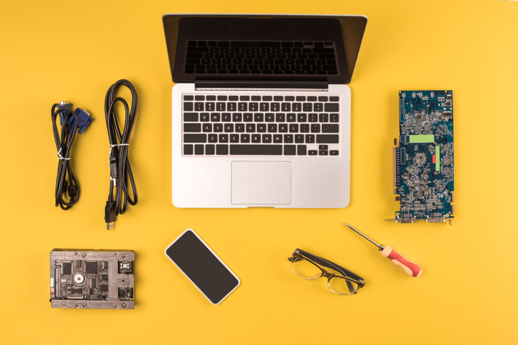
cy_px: 172
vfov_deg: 27.0
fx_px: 719
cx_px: 259
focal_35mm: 50
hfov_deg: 39.6
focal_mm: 50
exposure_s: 1/160
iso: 100
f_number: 9
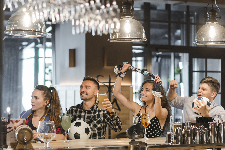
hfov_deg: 23.9
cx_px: 112
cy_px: 75
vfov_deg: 16.1
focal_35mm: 85
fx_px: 531
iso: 640
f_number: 2.5
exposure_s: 1/80
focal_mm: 85
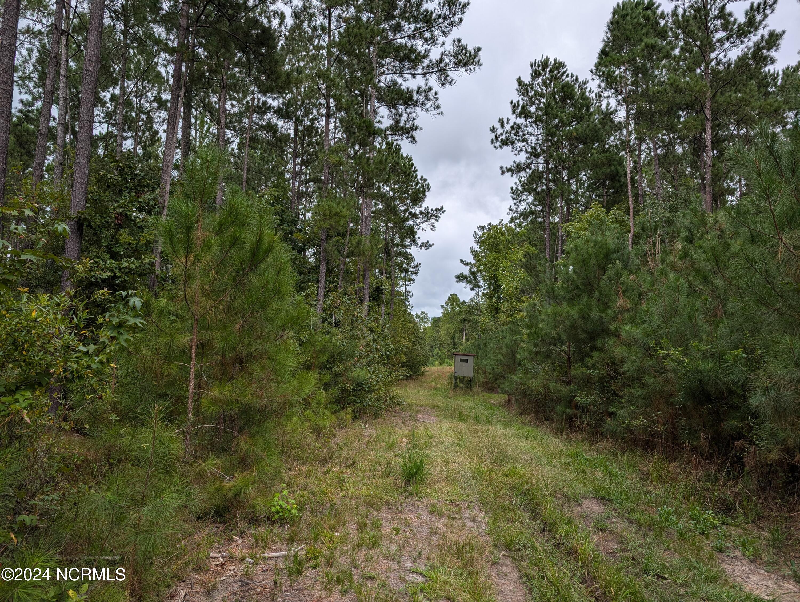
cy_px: 301
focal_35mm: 24
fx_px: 555
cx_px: 400
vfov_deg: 56.9
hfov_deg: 71.5
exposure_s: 1/962
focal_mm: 6.9
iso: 21
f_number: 1.68
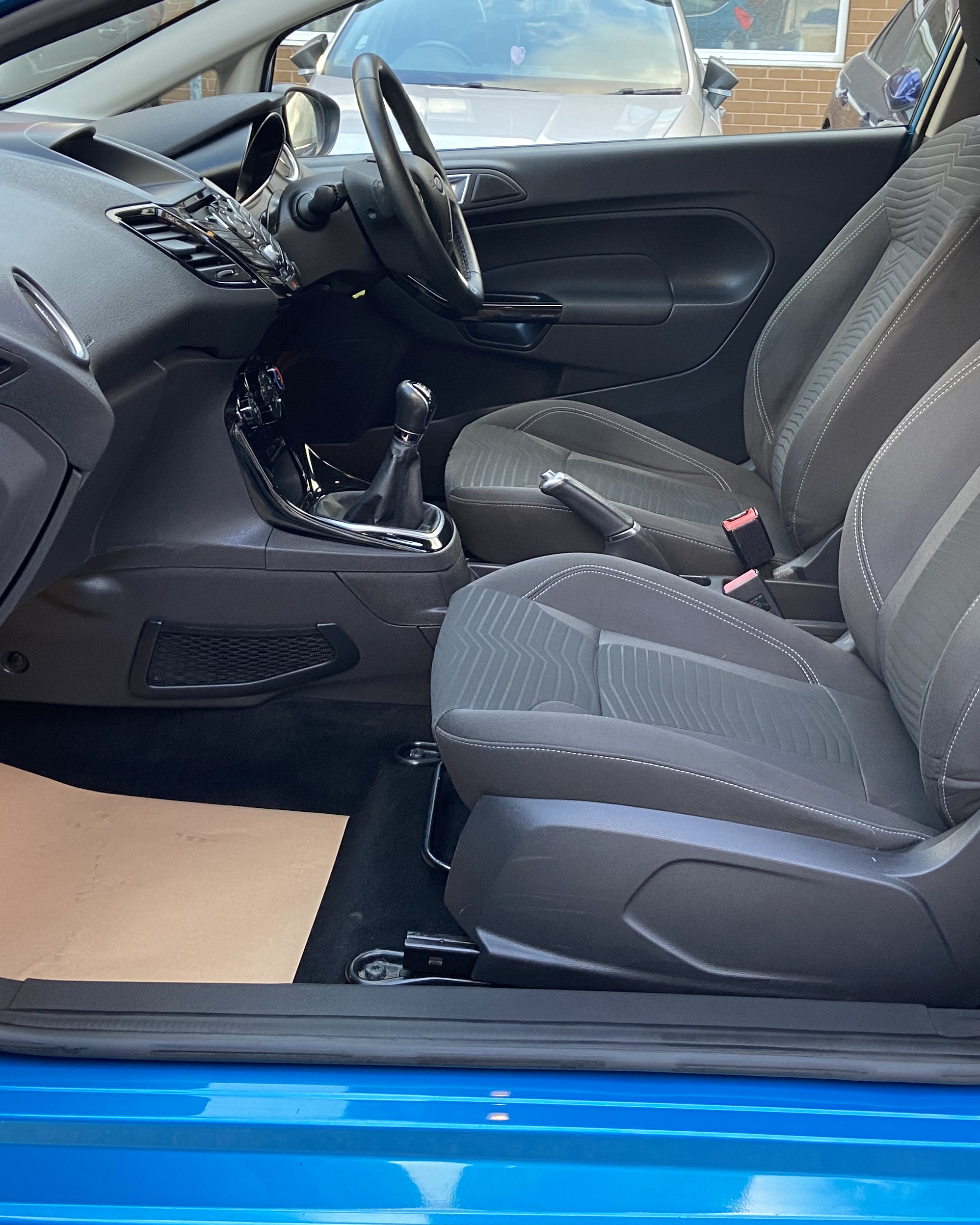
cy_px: 493
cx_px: 561
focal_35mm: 41
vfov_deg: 44.6
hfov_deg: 36.4
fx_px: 1486
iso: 125
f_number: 1.8
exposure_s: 1/76
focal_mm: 4.25
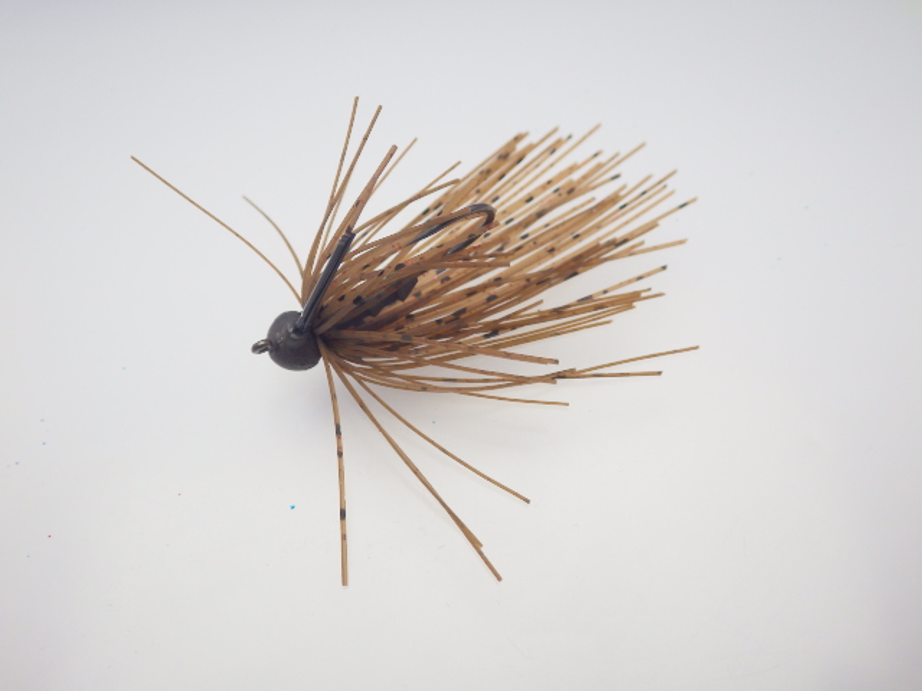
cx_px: 461
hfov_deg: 58.4
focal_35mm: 31
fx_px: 826
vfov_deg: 45.4
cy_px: 346
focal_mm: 5.5
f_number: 3.1
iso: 250
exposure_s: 1/50
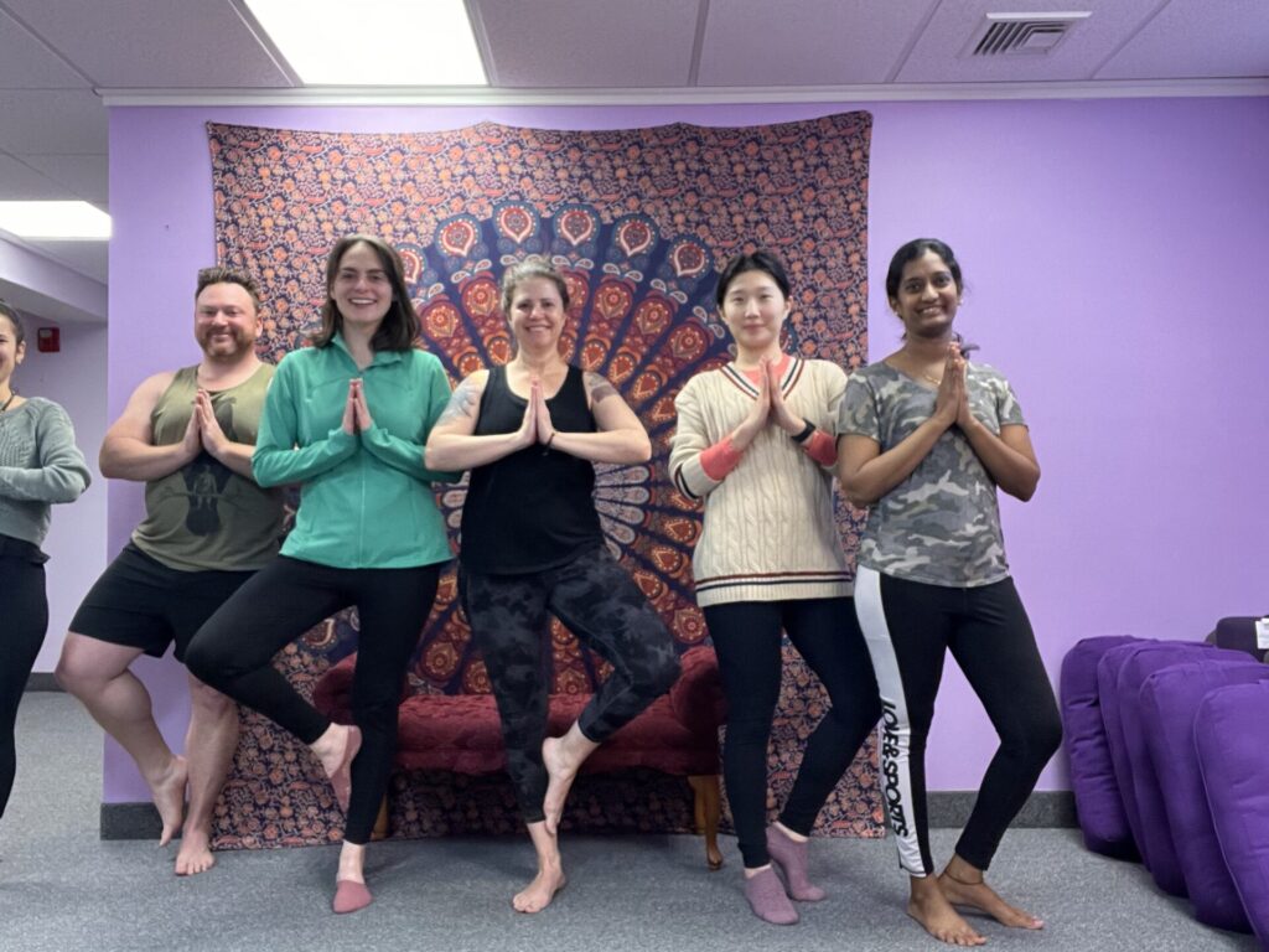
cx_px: 634
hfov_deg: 60.0
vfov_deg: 46.8
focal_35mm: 30
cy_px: 476
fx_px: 1100
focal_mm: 2.71
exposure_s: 1/40
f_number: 2.2
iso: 320
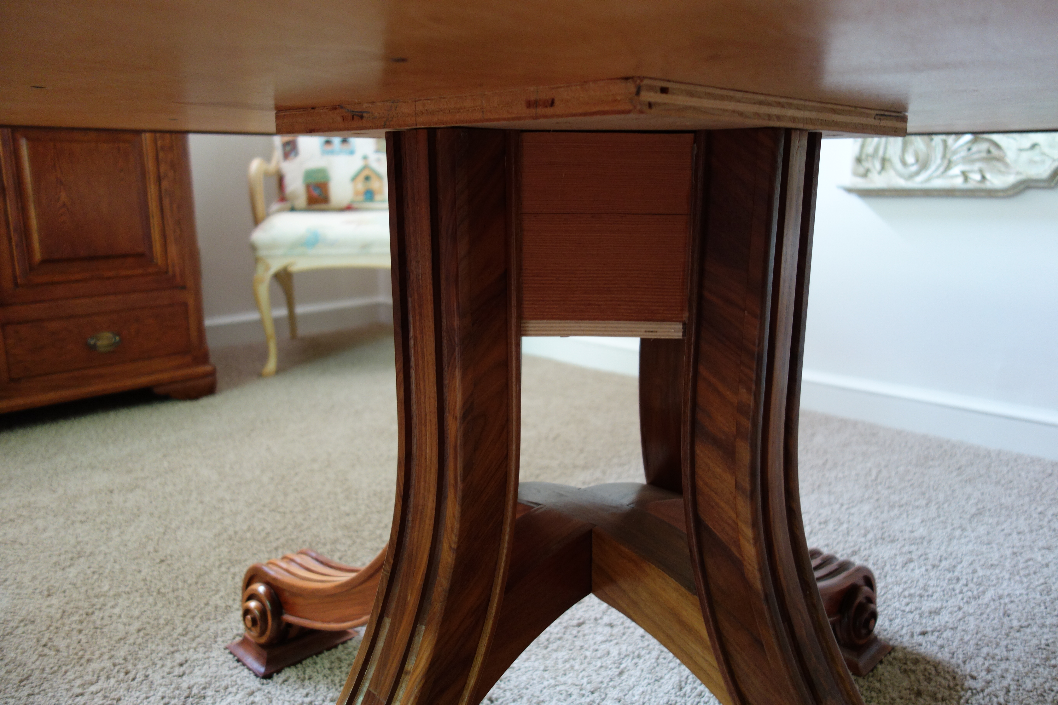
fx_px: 823
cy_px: 352
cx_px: 529
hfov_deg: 65.5
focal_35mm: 28
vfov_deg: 46.4
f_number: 1.8
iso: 320
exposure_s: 1/30
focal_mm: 10.4
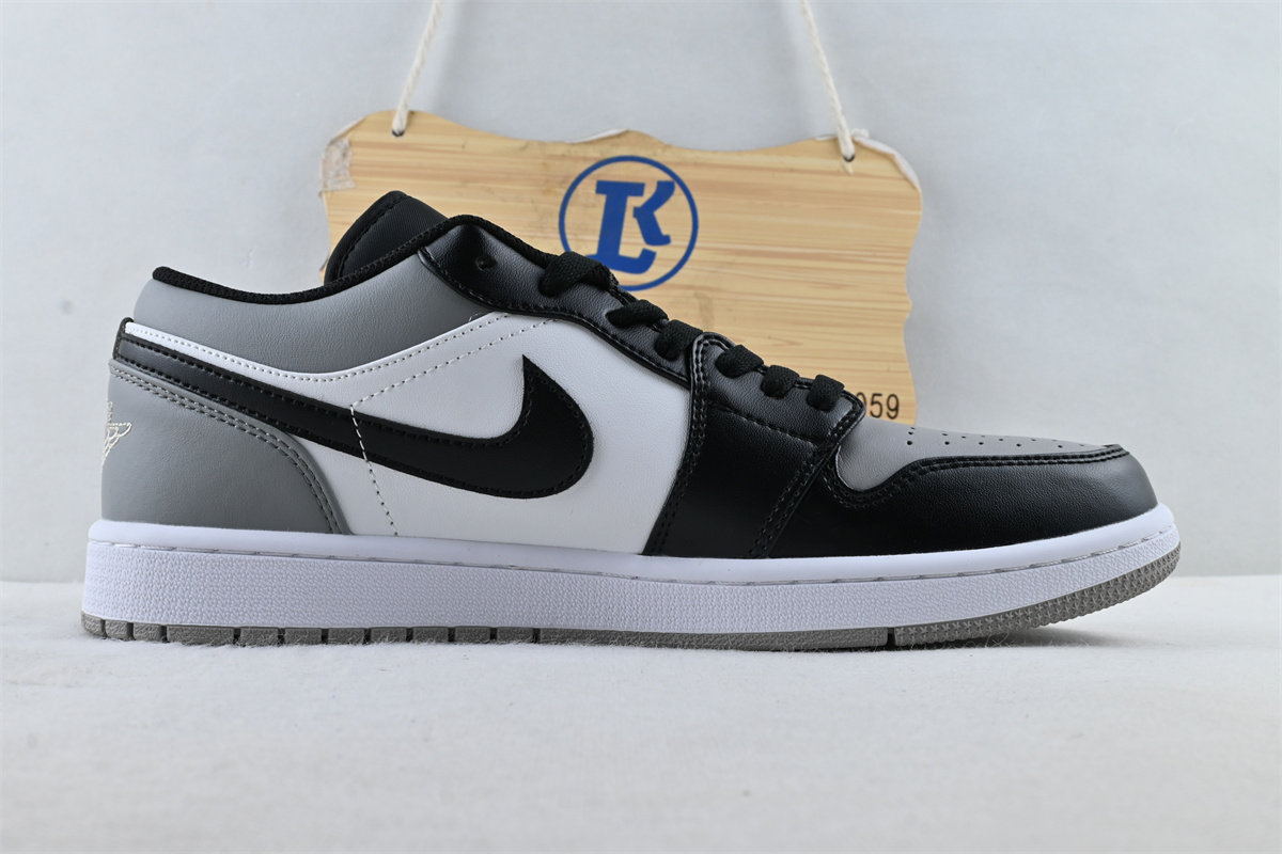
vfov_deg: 36.2
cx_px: 641
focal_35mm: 37
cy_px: 427
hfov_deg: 52.2
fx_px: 1309
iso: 100
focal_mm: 24.5
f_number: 10
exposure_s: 1/15
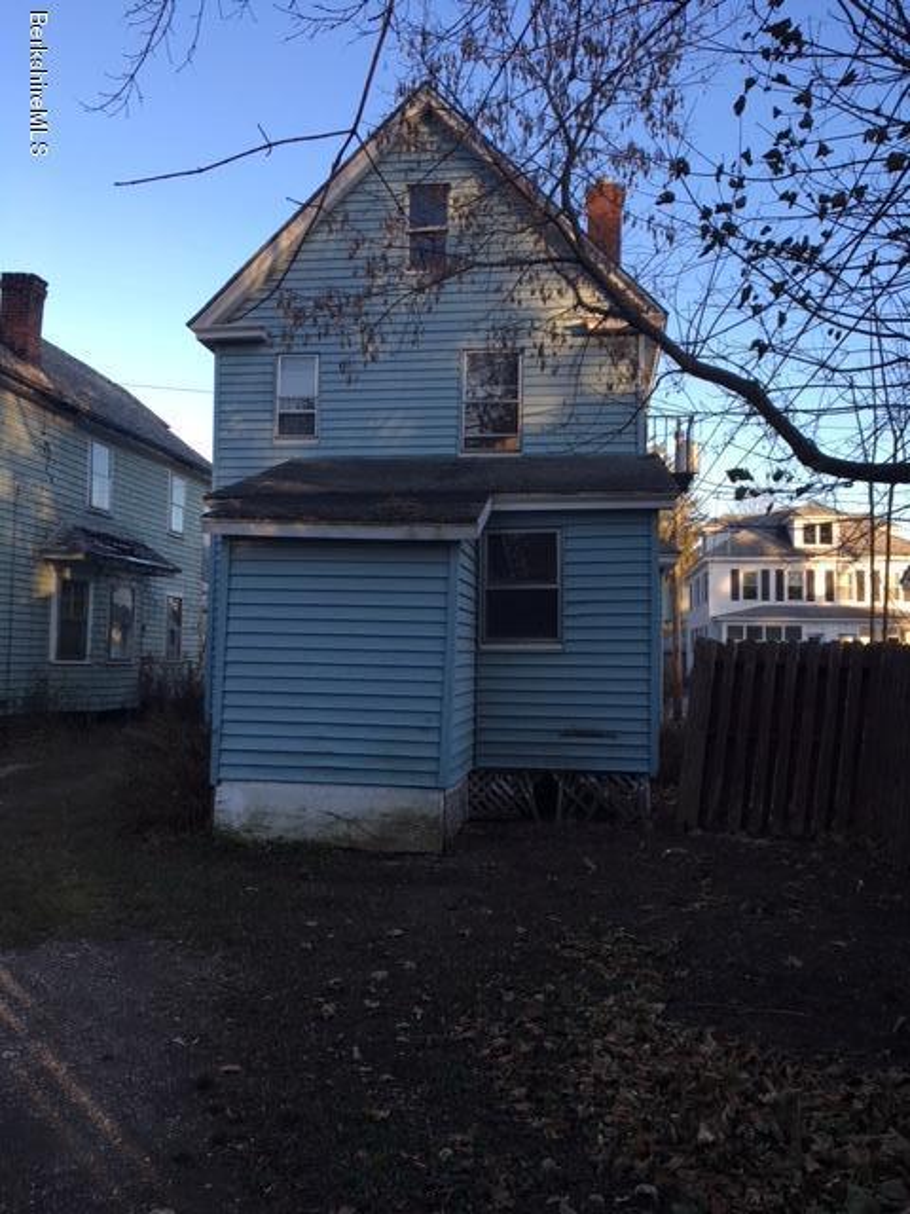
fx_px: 1016
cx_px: 455
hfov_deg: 48.2
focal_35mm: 29
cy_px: 607
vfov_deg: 61.7
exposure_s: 1/242
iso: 25
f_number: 2.2
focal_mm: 4.15
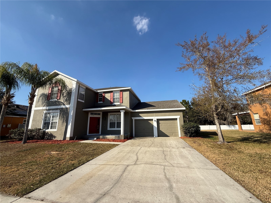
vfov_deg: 85.7
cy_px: 102
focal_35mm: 14
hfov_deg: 102.1
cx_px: 136
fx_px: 110
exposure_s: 1/1961
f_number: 2.2
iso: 50
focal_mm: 2.22
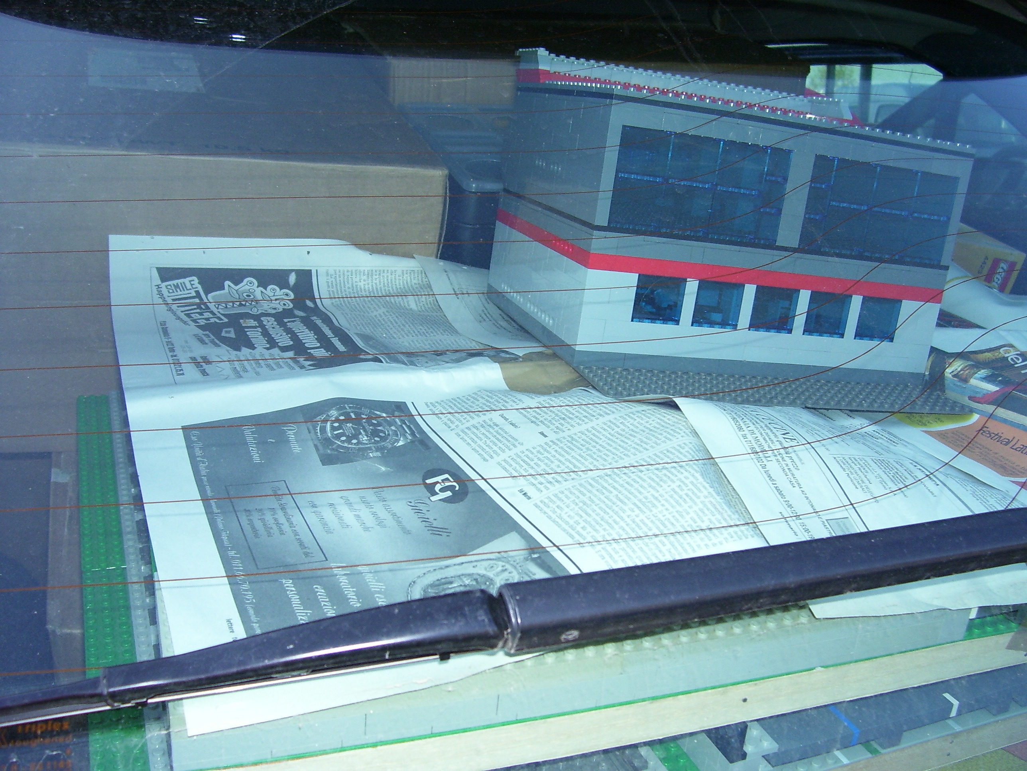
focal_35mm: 34
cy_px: 386
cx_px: 514
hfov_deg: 54.0
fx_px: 1009
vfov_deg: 41.8
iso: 80
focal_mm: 5.6
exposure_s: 1/350
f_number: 2.7
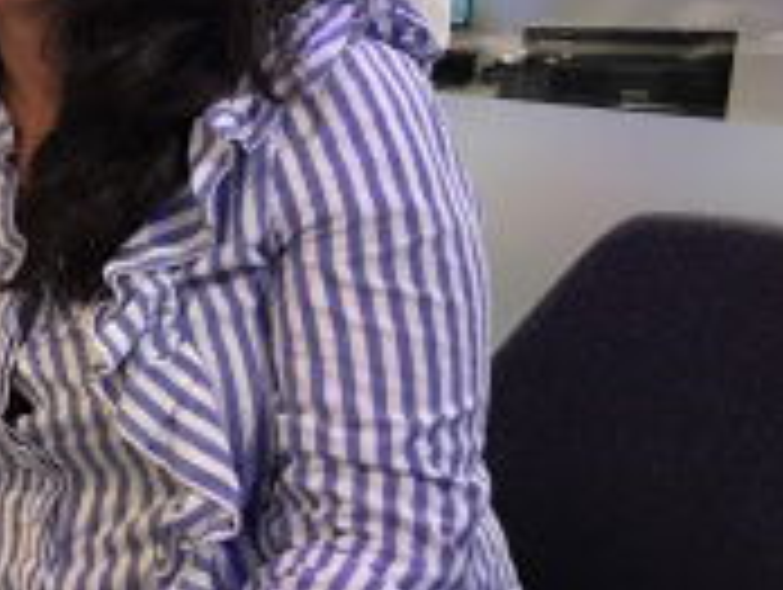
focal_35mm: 80
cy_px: 214
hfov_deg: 22.4
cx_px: -171
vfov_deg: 18.4
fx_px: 1812
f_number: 1.8
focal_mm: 3.99
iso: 100
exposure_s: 1/9
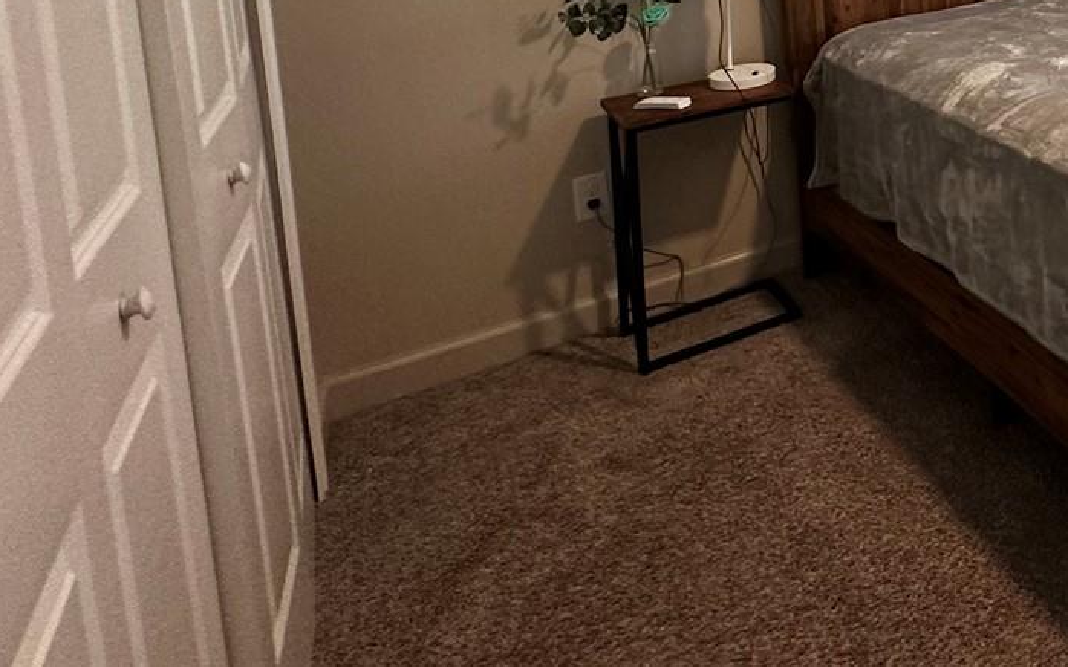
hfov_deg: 43.1
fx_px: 989
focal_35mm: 34
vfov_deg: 31.4
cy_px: -127
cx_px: 1195
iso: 320
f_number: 2.2
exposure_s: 1/120
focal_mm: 2.22
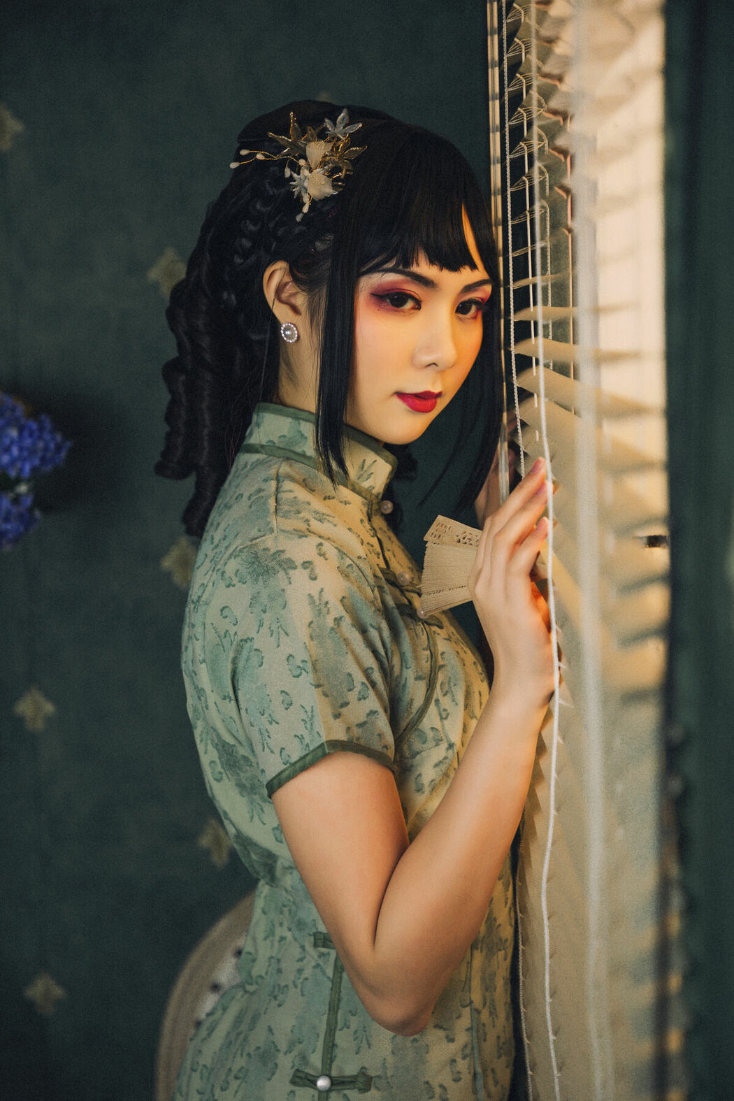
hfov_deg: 17.5
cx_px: 367
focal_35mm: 78
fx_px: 2385
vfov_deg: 26.0
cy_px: 550
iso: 800
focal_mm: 78
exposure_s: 1/80
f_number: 4
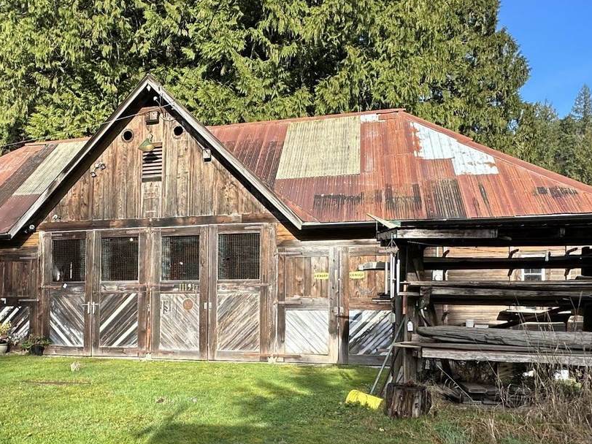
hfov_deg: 58.9
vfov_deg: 45.8
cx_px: 209
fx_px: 513
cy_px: 310
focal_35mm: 30
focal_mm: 2.22
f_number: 2.2
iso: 40
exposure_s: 1/493
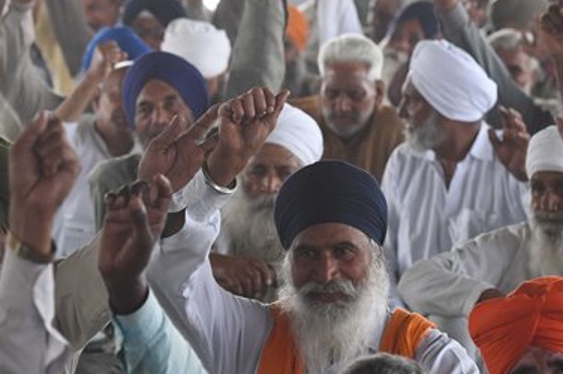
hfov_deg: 5.4
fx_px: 5984
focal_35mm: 383
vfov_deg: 3.6
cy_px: 266
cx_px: 323
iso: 1250
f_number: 5
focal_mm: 120
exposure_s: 1/320
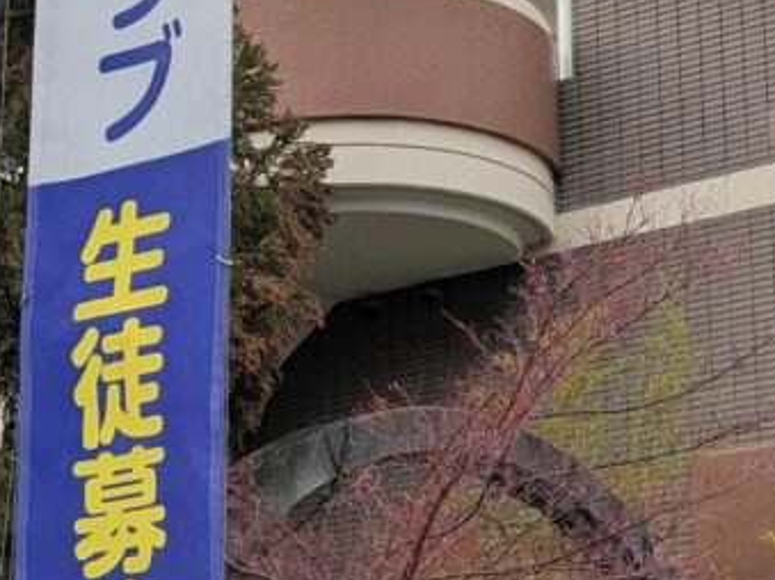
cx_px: 700
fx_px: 2283
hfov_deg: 18.9
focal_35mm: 102
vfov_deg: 14.5
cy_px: 338
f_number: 1.73
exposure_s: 1/975
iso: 48
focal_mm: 4.38
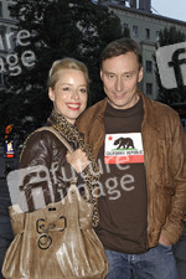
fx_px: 550
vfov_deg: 27.5
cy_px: 246
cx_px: 107
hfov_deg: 19.2
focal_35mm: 71
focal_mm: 40
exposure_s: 1/100
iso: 500
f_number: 5.6
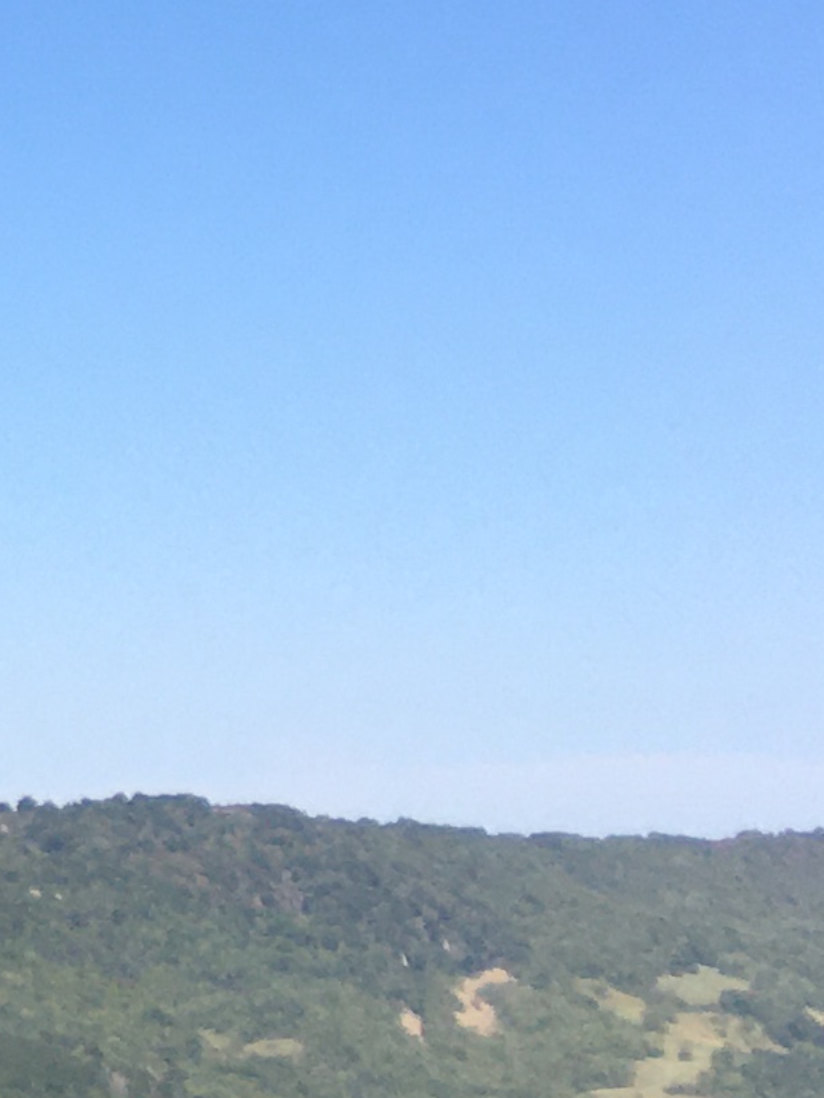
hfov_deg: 8.5
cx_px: -1769
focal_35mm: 142
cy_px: 140
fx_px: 4503
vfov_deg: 13.8
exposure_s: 1/1374
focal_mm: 4.15
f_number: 2.2
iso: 25
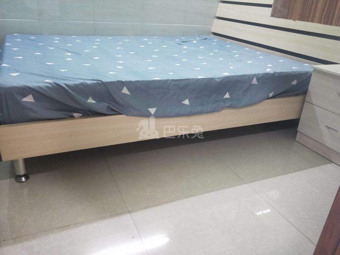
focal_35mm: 25
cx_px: 170
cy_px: 128
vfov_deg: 54.9
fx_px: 246
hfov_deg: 69.4
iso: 546
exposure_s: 1/33
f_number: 1.7
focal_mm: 4.27
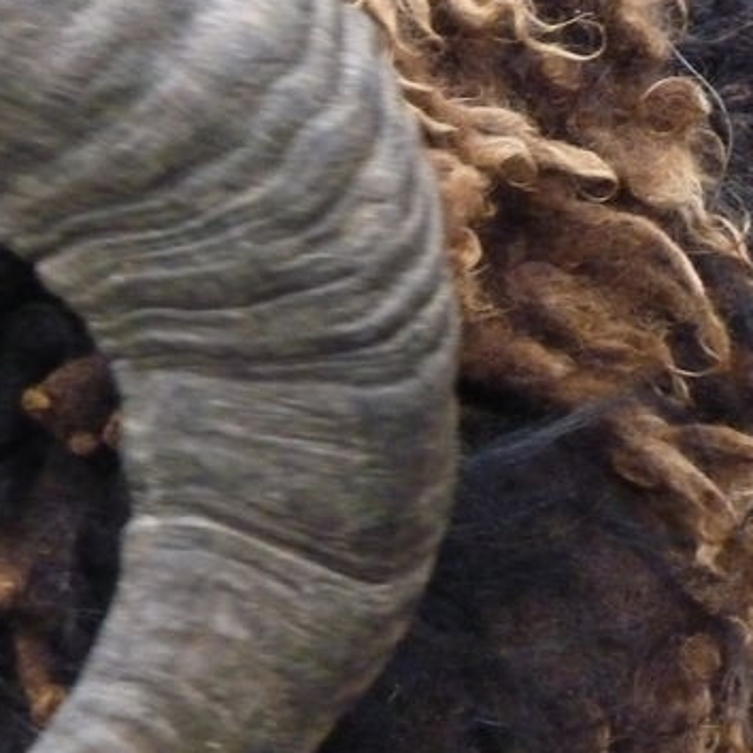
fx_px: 10263
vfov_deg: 4.2
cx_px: -217
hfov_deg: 4.2
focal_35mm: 417
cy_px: 364
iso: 800
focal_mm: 29
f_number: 3.7
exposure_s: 1/80
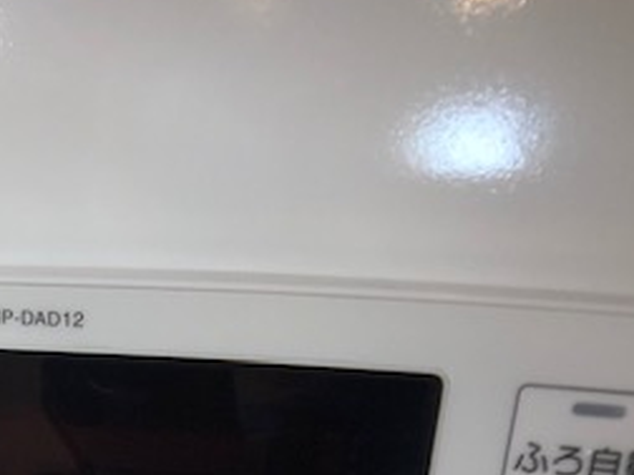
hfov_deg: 26.4
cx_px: 53
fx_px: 1300
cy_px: 565
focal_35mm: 71
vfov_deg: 19.5
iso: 25
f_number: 1.8
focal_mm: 3.99
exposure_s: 1/33
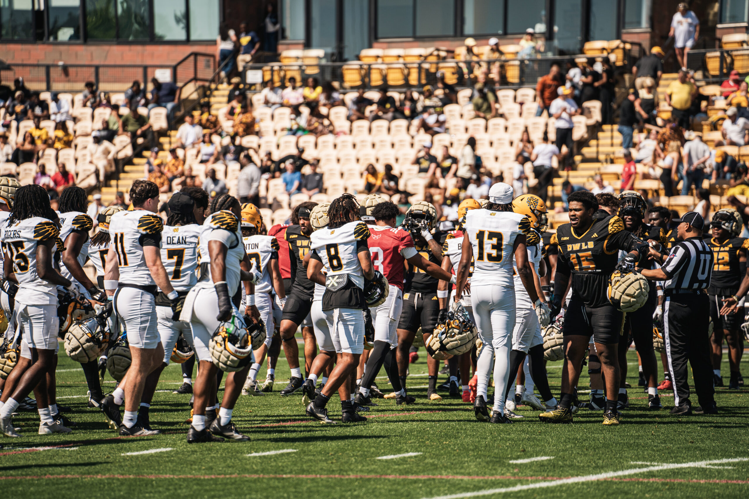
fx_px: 3745
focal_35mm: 180
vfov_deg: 7.6
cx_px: 374
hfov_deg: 11.4
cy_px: 250
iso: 100
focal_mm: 180
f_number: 2.8
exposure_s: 1/2000
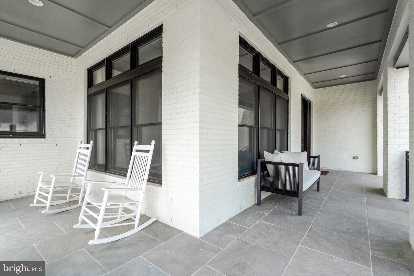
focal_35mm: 16
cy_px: 138
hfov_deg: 96.7
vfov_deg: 73.8
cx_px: 207
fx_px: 184
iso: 1250
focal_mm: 16
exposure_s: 1/2000
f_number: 8
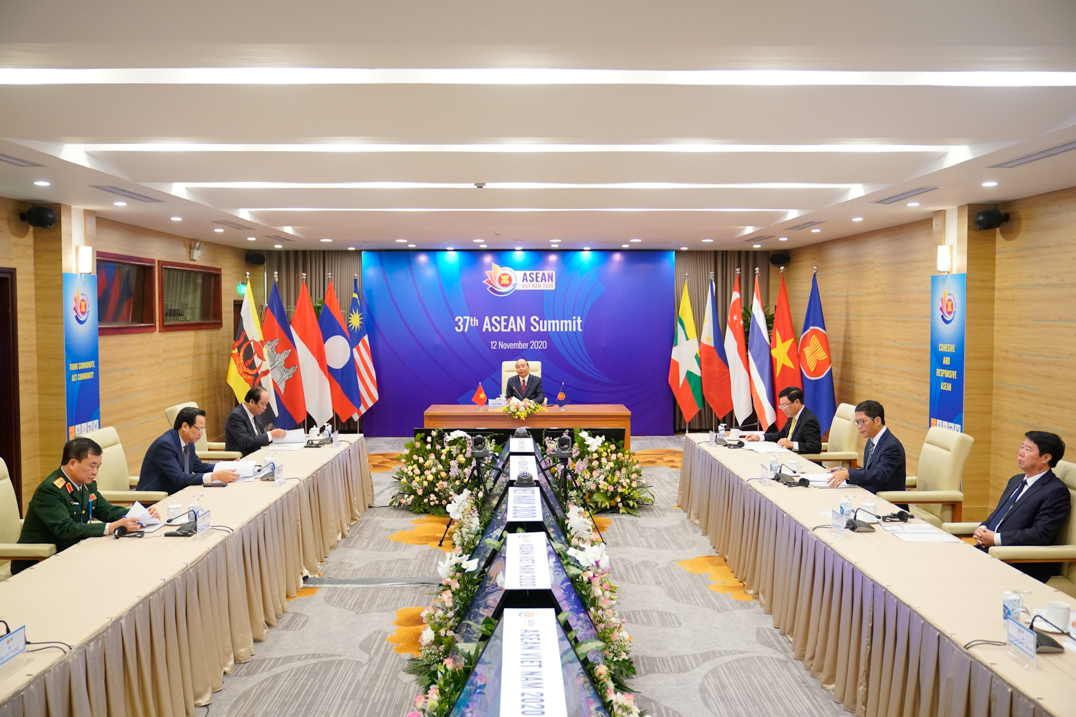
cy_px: 358
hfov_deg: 58.7
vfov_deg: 41.1
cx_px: 538
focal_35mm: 32
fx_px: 956
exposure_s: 1/320
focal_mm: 32
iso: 3200
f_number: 2.8
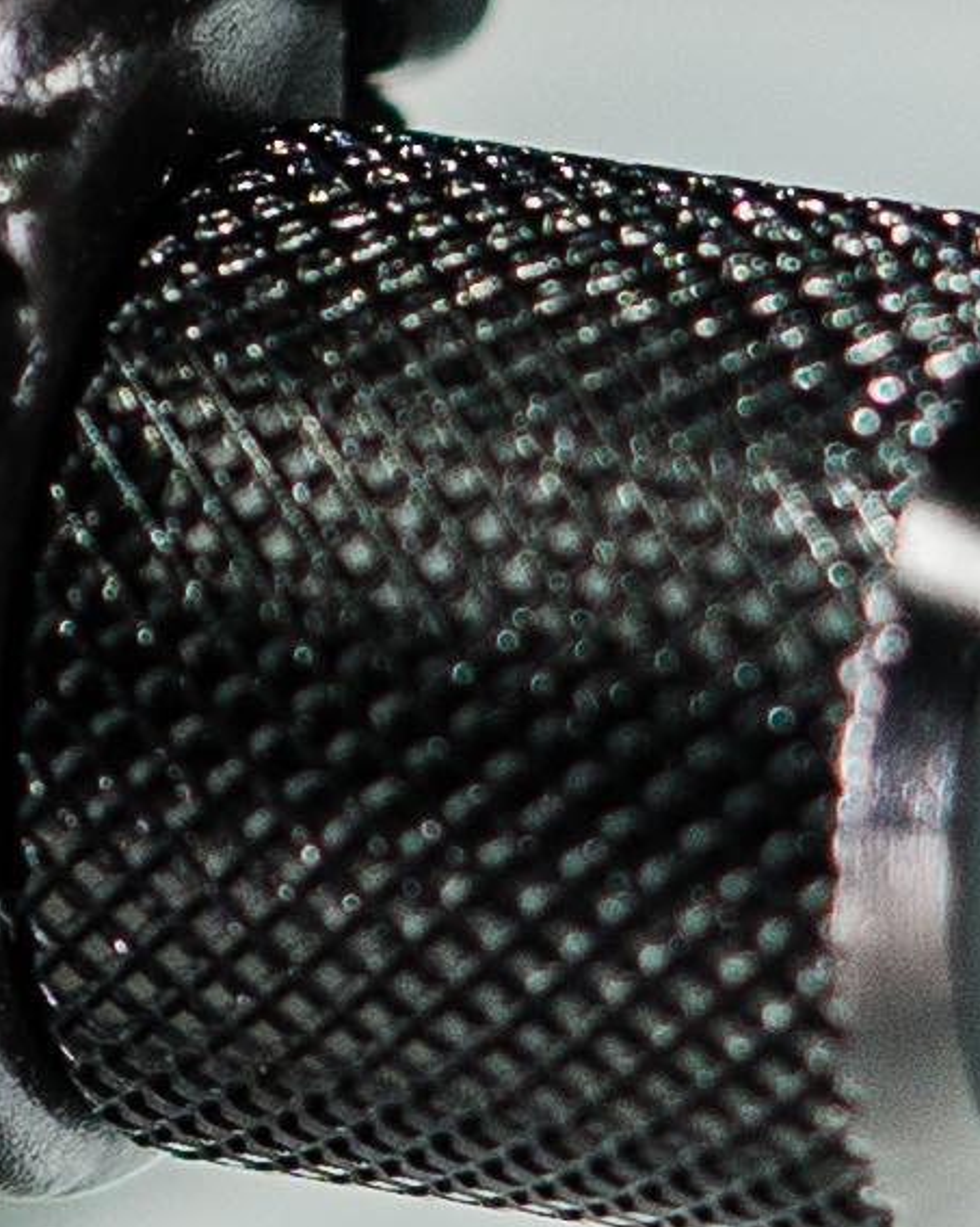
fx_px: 32438
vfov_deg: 2.2
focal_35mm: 894
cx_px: -697
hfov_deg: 1.7
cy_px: -383
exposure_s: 1/50
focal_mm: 90
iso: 320
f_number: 2.8
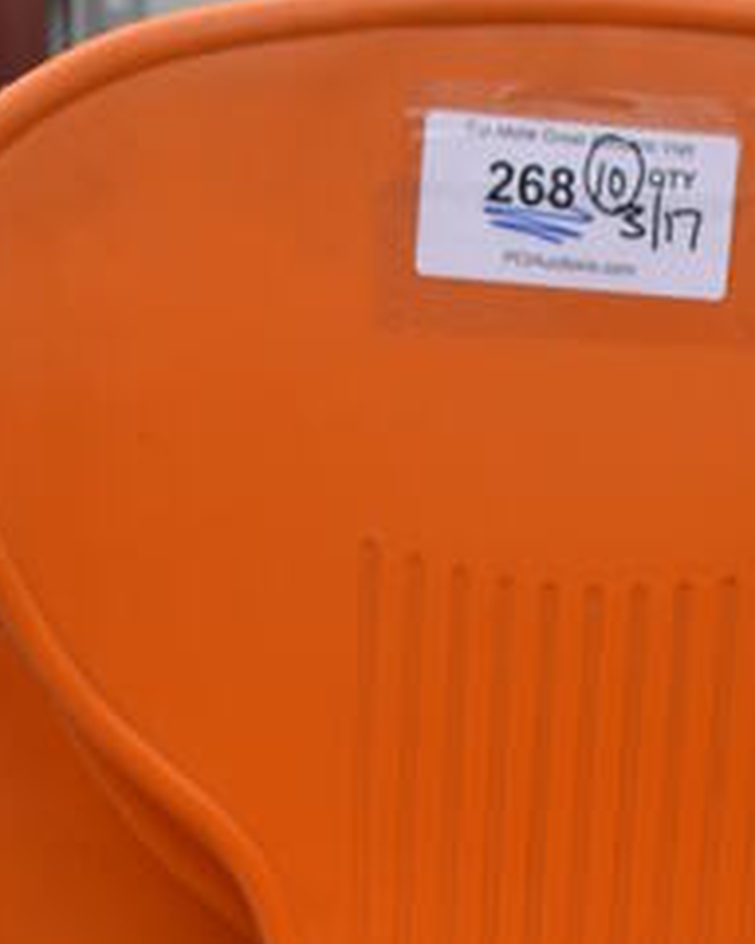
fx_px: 3737
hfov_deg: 11.5
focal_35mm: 134
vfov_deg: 13.2
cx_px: 488
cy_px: 1599
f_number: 5.6
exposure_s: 1/160
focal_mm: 25
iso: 200
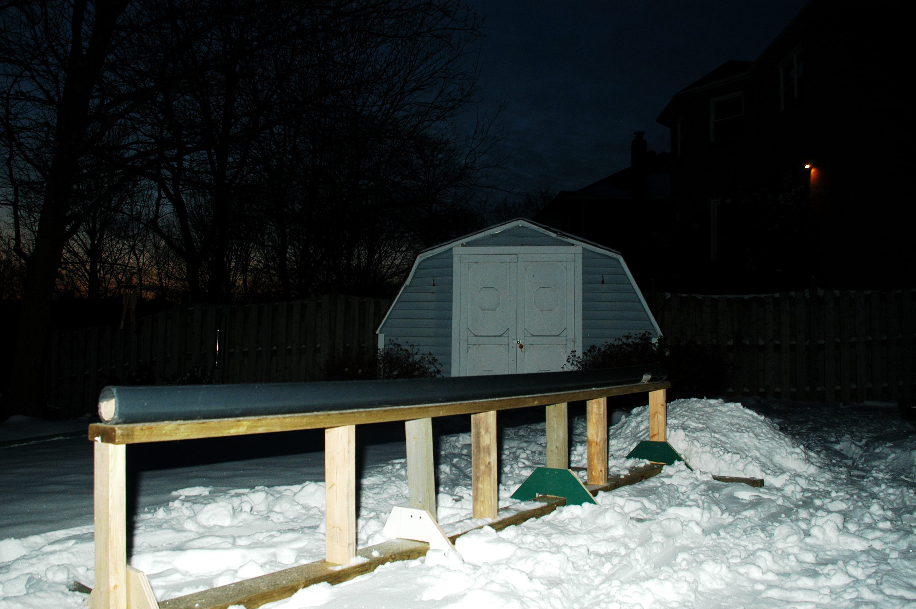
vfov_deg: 43.5
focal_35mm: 30
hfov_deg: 62.0
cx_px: 458
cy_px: 304
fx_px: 763
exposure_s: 1/60
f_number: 5.6
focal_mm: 20
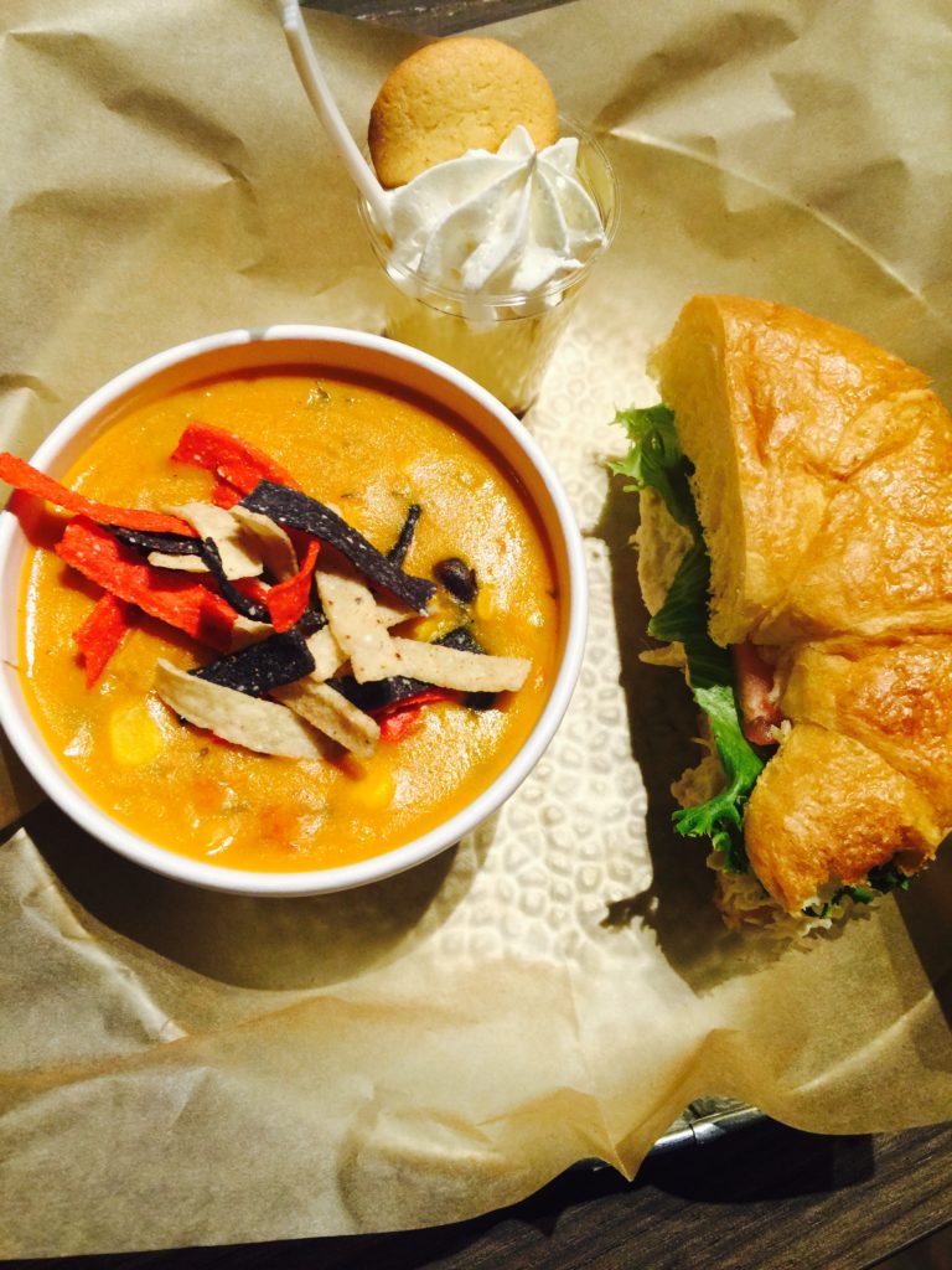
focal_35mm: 29
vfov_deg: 61.7
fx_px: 1063
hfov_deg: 48.2
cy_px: 635
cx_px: 476
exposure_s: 1/30
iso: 50
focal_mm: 4.15
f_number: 2.2
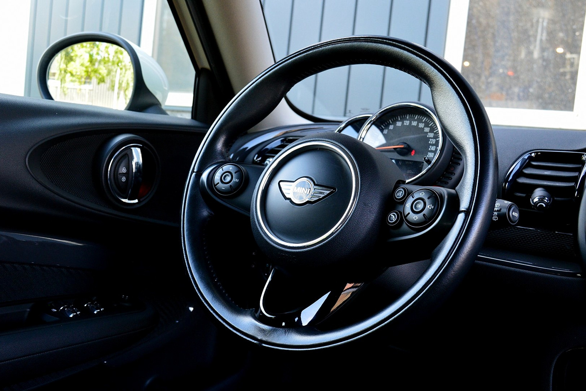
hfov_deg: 51.3
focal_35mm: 38
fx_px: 610
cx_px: 293
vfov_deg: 35.5
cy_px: 196
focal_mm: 25
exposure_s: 1/60
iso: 800
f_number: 7.1
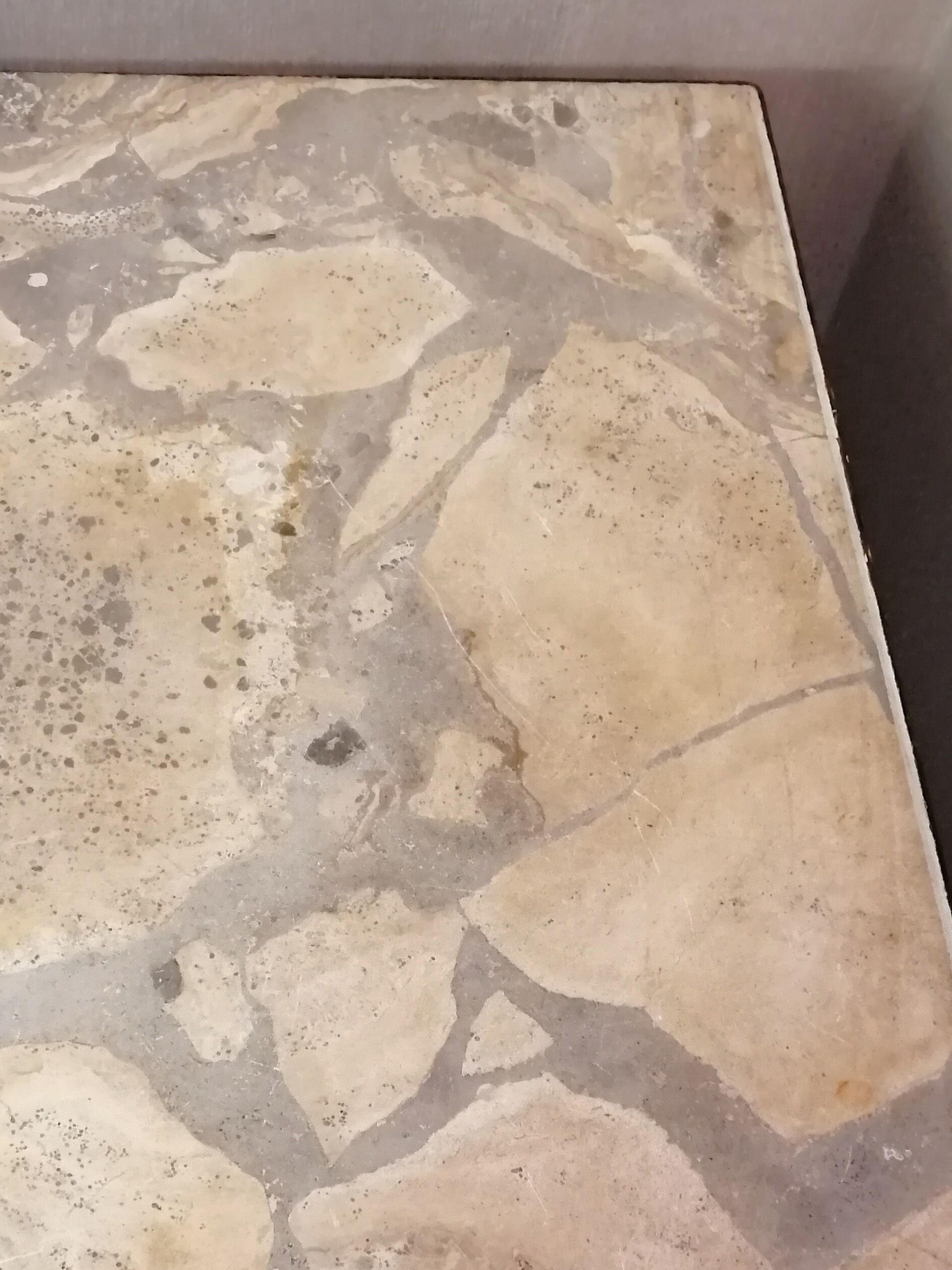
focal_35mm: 55
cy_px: 960
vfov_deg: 34.2
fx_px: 2017
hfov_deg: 26.6
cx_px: 464
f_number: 1.8
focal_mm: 3.95
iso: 400
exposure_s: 1/33.3
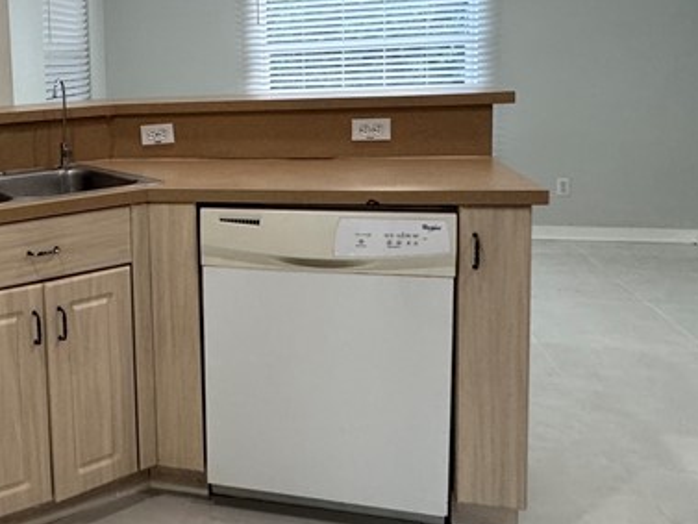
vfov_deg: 37.2
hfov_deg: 44.2
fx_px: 766
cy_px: 157
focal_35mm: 38
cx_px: 57
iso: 320
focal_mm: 2.22
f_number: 2.2
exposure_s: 1/120
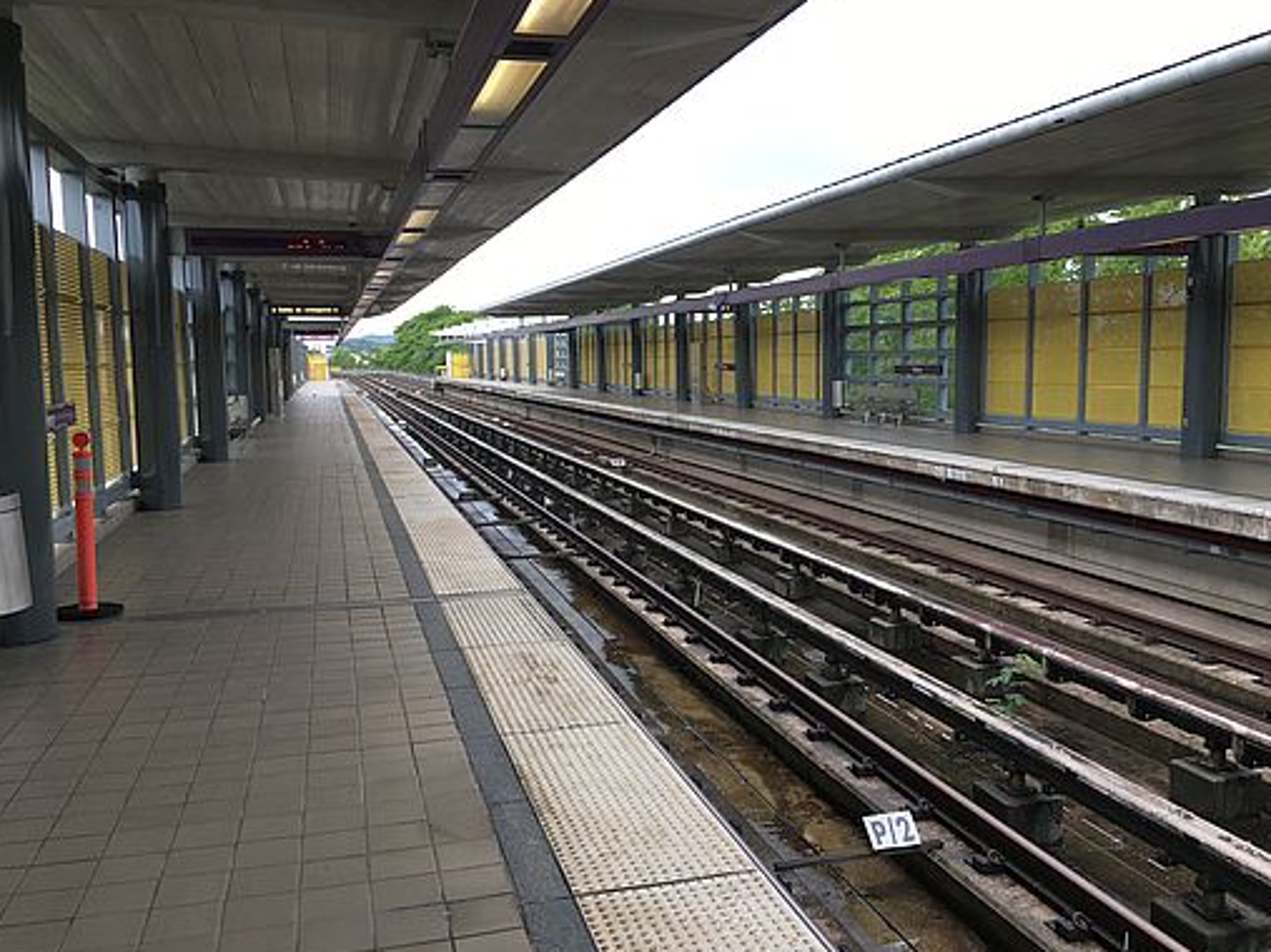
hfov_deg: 60.0
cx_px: 642
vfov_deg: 46.8
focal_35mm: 30
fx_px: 1101
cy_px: 475
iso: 25
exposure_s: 1/120
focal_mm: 4.15
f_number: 2.2
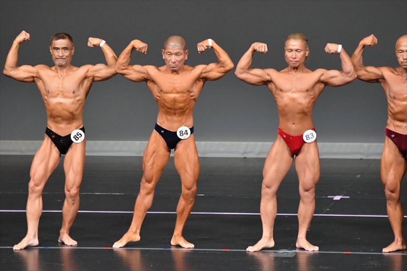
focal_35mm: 375
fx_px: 4238
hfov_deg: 5.5
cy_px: 136
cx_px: 204
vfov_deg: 3.7
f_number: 5.6
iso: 5000
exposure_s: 1/400
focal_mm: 250
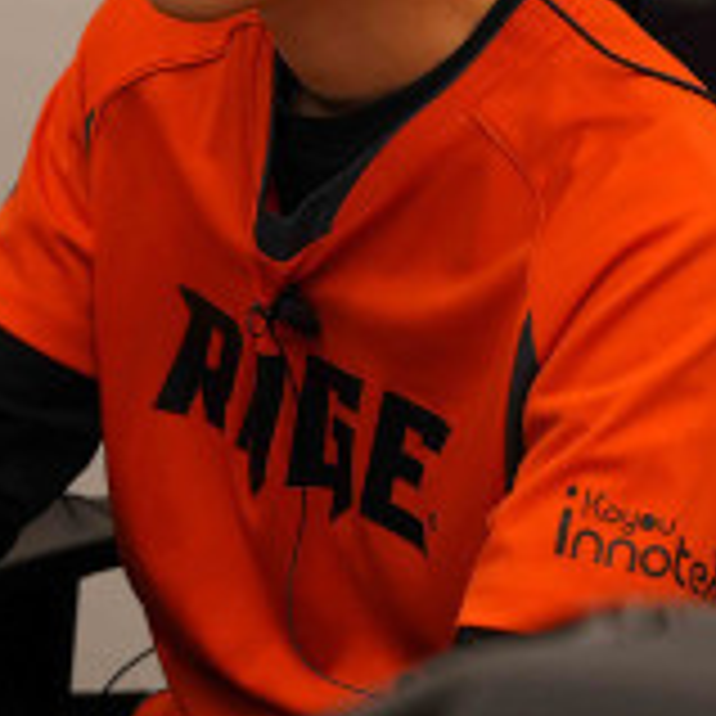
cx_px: -59
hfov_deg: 13.6
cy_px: -27
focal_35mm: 126
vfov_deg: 13.6
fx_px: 2949
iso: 1250
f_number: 5
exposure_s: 1/200
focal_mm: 46
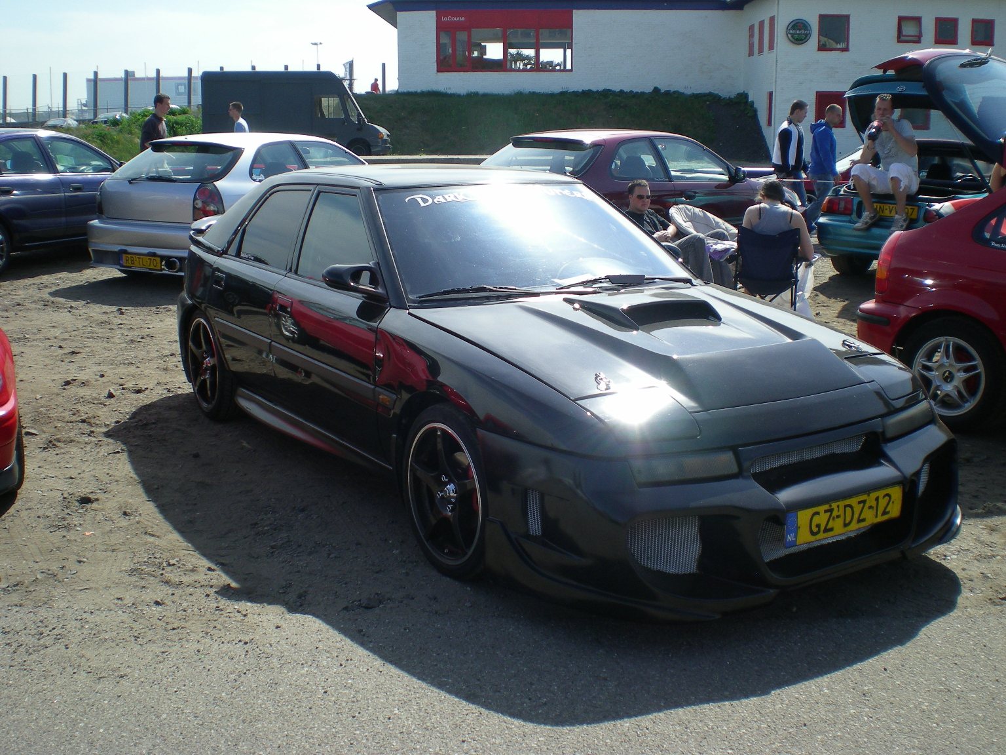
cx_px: 503
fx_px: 1104
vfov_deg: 37.7
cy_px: 378
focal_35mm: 38
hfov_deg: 49.0
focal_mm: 6.3
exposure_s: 1/282
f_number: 4.6
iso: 50
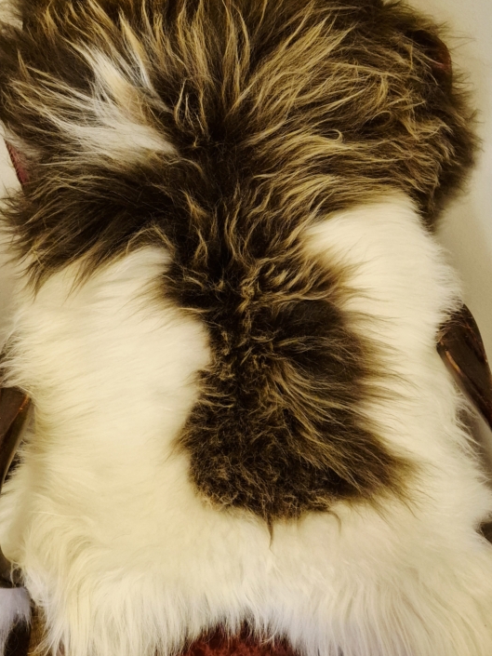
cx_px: 239
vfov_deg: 55.2
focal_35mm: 33
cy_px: 294
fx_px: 625
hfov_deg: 43.0
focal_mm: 5.4
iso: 2000
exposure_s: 1/100
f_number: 1.8
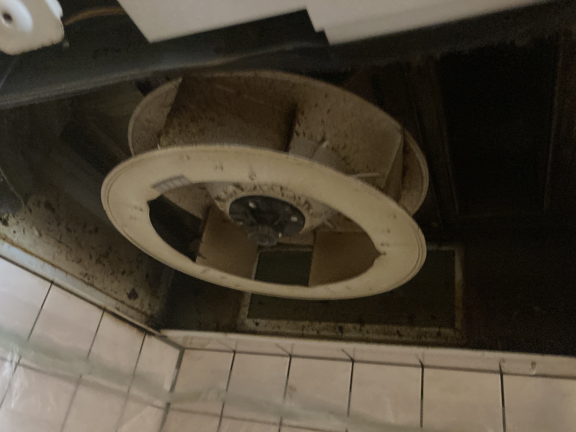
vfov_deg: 49.7
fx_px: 466
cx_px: 288
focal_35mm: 28
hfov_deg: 63.4
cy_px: 216
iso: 800
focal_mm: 3.99
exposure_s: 1/15
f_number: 1.8
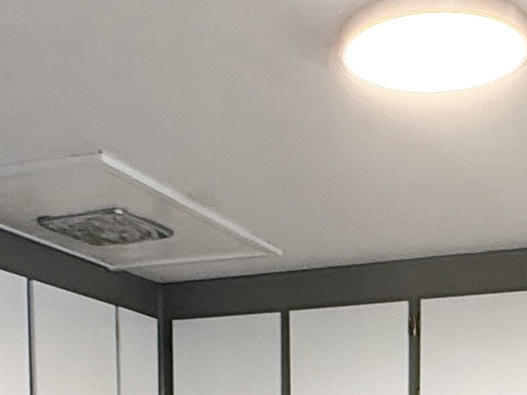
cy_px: 659
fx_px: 1096
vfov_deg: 17.5
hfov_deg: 26.9
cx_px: 333
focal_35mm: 72
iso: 320
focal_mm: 2.22
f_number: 2.2
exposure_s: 1/60
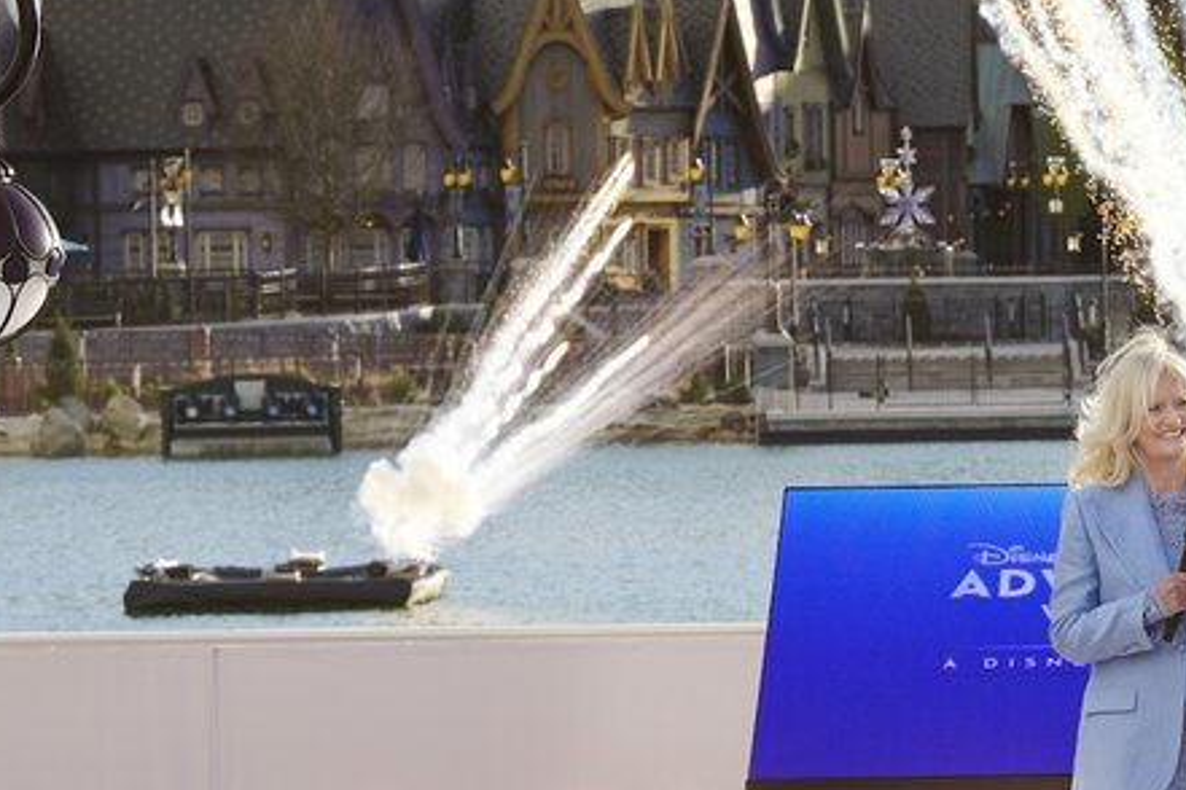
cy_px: 146
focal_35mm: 223
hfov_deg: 9.1
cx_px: 1579
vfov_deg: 6.2
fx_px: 7346
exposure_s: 1/400
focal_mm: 82
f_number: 8
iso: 250
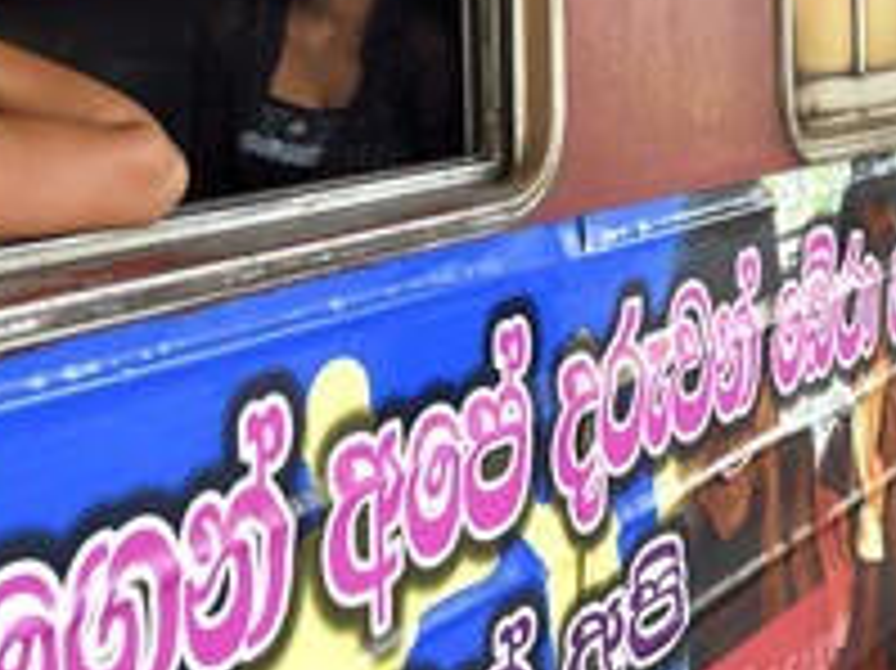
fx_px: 1888
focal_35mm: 73
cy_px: 54
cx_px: 410
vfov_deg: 19.7
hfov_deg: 26.7
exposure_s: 1/125
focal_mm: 36
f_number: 5.6
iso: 400
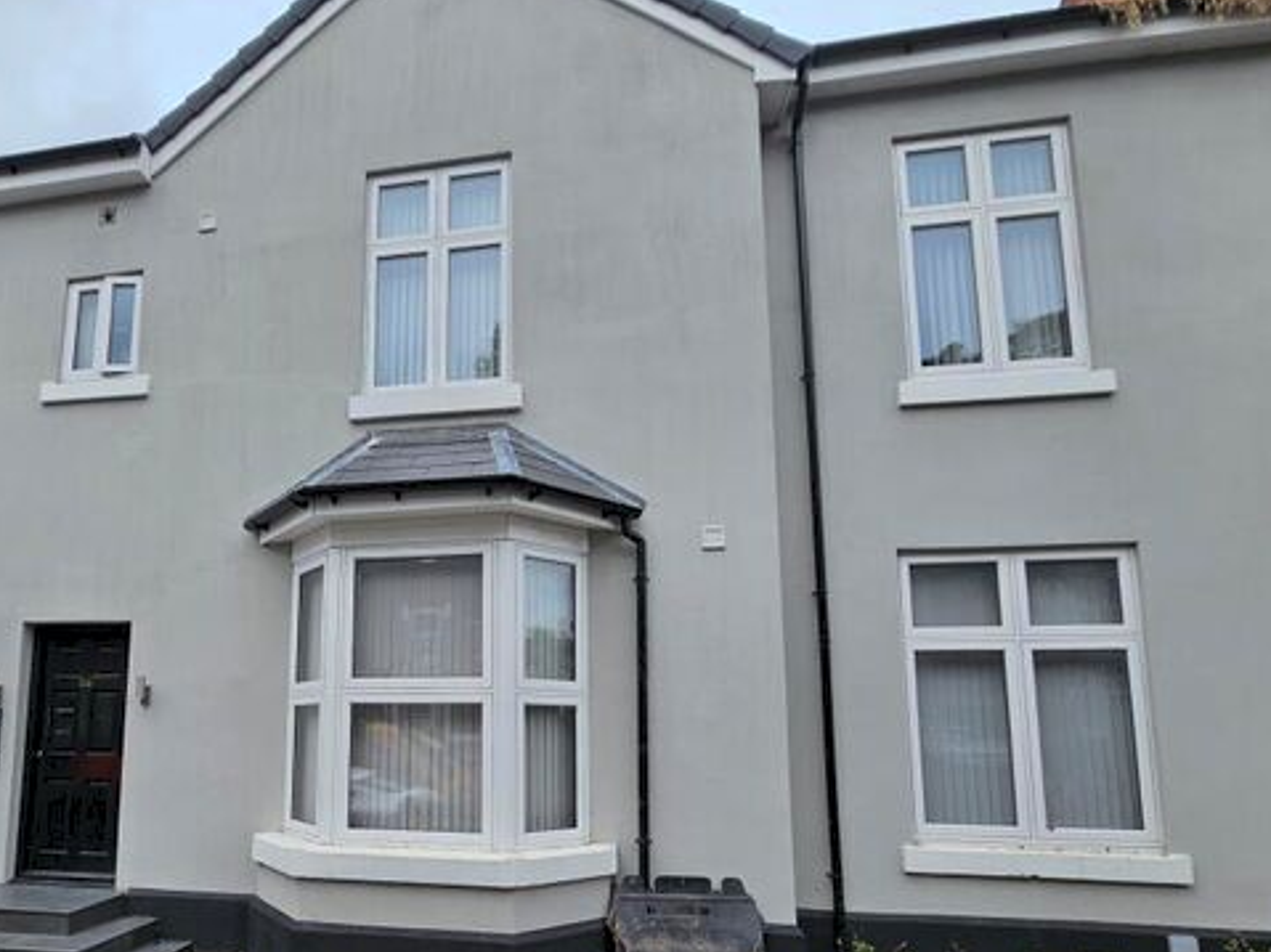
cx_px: 488
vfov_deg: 67.2
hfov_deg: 83.3
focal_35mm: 19
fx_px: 697
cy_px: 617
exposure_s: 1/1889
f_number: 2.2
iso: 50
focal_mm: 2.2
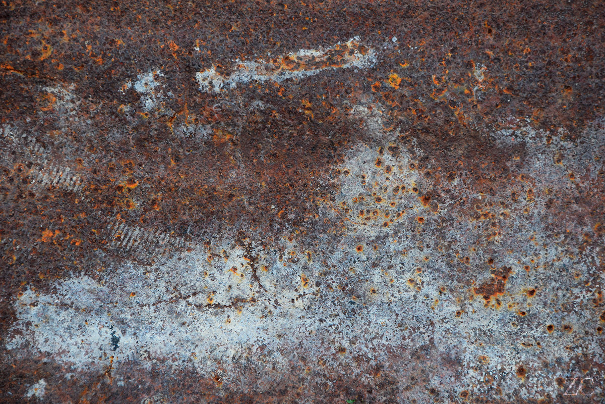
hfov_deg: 14.0
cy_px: 202
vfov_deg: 9.3
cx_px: 302
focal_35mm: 147
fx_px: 2470
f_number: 8
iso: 250
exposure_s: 1/250
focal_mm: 98
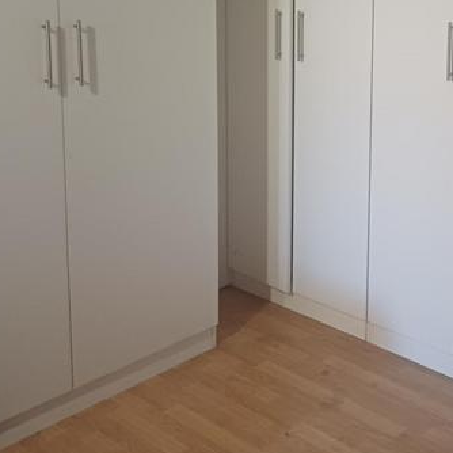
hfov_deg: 31.5
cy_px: 77
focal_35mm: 53
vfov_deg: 31.2
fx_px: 785
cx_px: 355
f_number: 1.8
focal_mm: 4.65
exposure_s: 1/20
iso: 800
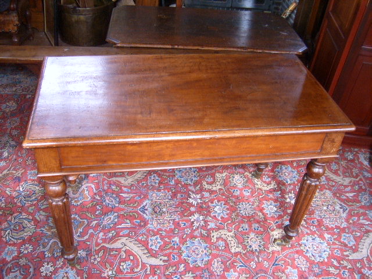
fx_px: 376
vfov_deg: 40.7
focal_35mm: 35
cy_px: 140
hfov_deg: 52.6
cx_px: 186
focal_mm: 5.8
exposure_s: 1/15
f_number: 2.8
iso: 100
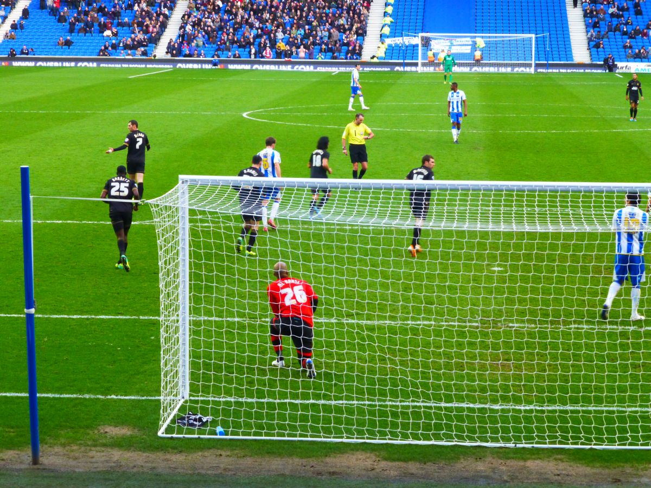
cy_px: 244
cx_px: 326
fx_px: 1918
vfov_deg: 14.5
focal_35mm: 102
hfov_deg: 19.3
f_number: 5.3
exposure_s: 1/60
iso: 400
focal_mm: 18.2
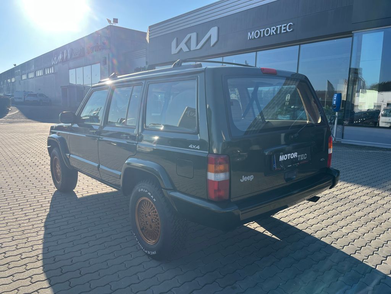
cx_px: 196
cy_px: 147
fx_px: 294
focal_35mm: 26
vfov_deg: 53.1
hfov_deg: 67.3
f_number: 1.6
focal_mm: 5.1
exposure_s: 1/1992
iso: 50
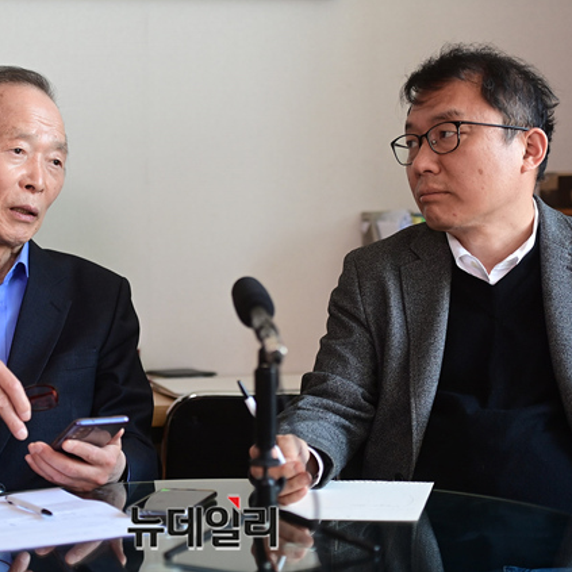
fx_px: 1683
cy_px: 285
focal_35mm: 90
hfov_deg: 19.2
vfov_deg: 19.3
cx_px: 203
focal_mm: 70
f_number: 2.8
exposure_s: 1/250
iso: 1600
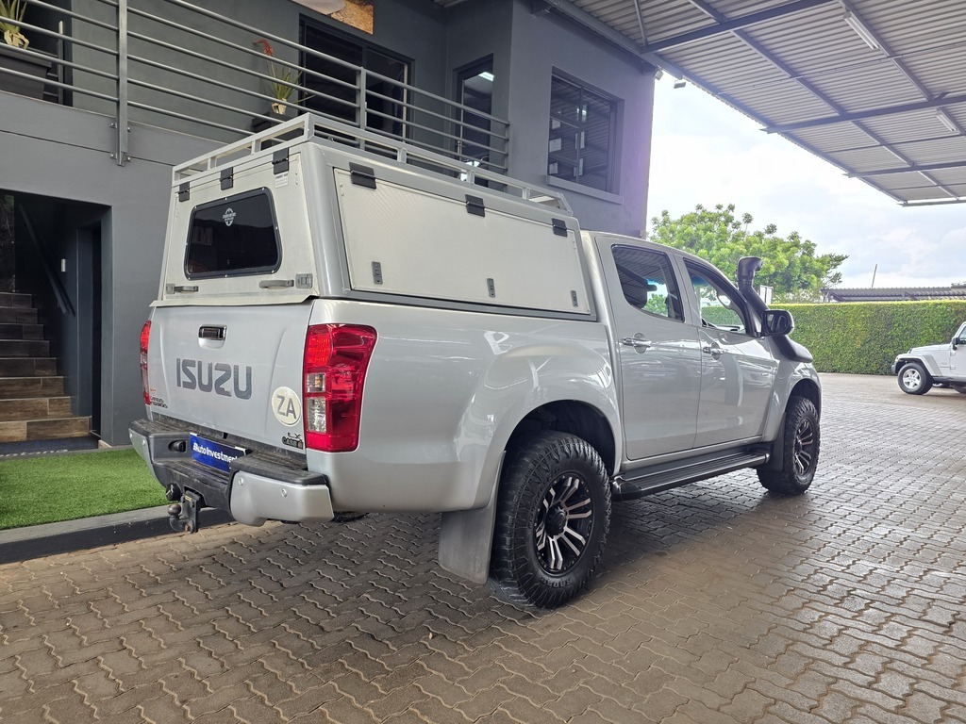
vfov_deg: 58.9
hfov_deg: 73.9
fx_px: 642
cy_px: 362
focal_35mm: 23
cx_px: 483
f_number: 1.7
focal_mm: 6.25
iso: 160
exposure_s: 1/180
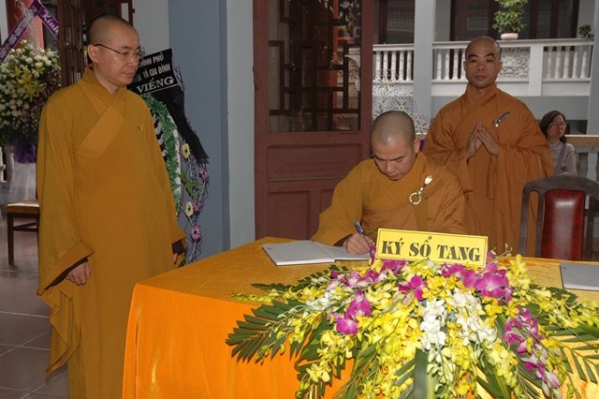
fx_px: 673
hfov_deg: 47.9
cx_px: 300
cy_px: 200
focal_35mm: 40
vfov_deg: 33.0
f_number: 4
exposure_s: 1/60
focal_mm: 27
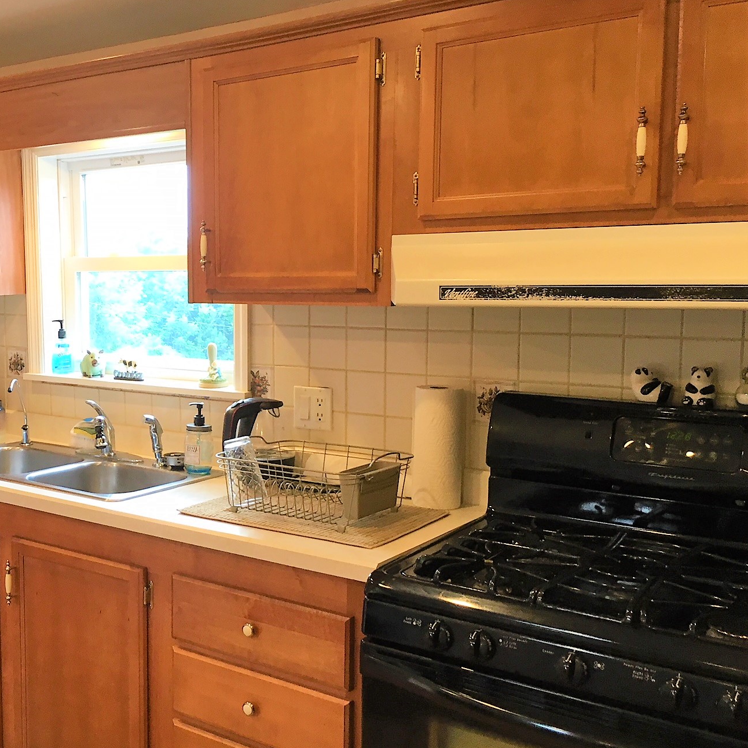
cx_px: 166
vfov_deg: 41.9
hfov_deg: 40.4
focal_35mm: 40
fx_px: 978
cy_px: 390
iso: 40
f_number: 2.2
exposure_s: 1/30
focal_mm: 4.15
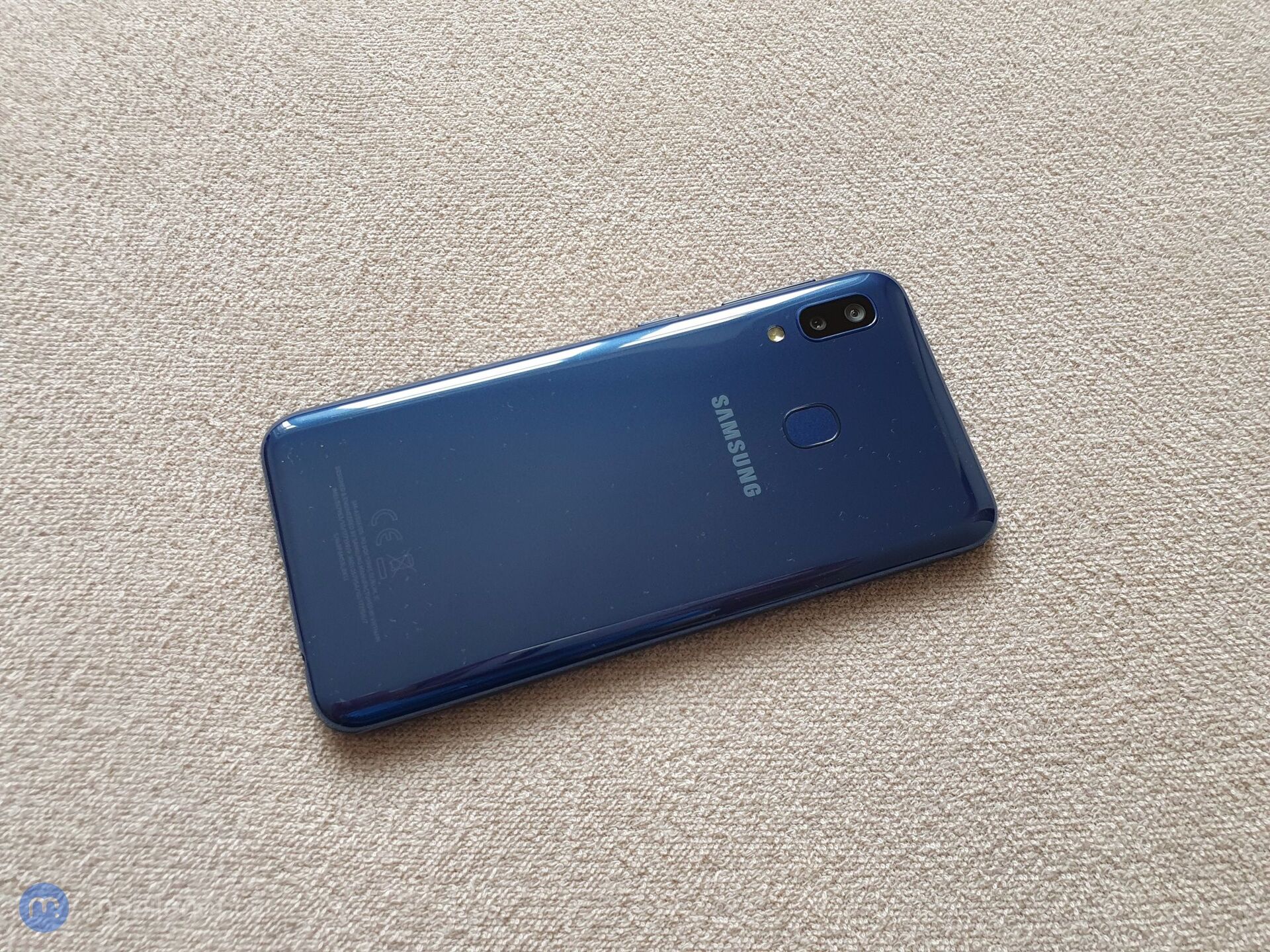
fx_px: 954
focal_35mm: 26
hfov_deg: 67.3
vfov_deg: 53.1
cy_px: 476
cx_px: 635
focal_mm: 4.32
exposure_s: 1/120
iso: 160
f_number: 2.4
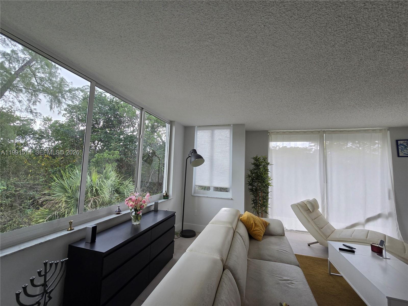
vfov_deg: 89.9
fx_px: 153
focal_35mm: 13
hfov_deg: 106.2
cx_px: 204
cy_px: 153
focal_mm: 2.2
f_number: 2.2
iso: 50
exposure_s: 1/120
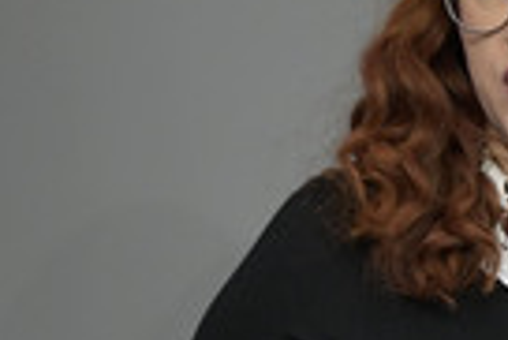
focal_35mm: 1656
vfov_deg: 0.8
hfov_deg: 1.2
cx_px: 476
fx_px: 23393
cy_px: 295
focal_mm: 500
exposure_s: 1/400
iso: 5000
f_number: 5.6
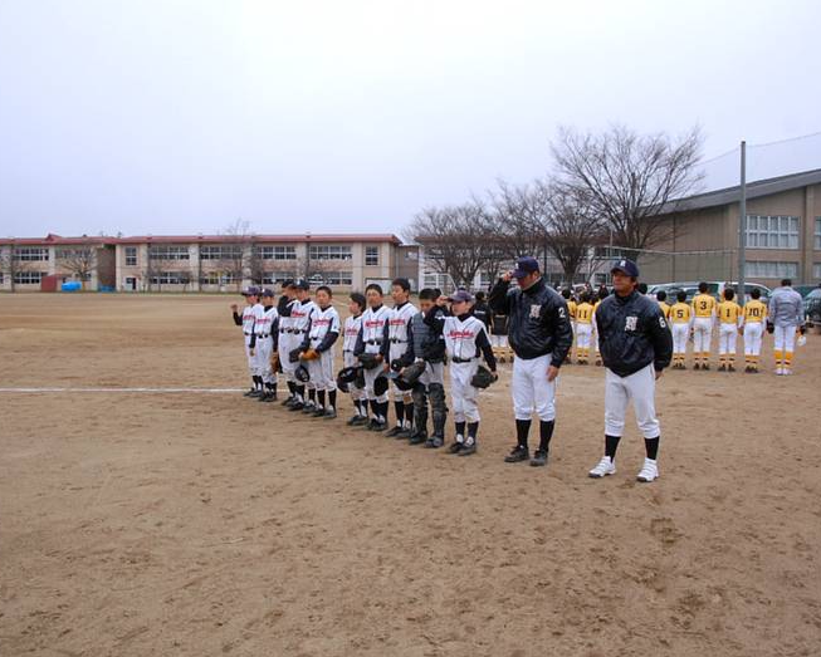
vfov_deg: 47.1
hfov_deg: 57.2
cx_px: 404
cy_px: 329
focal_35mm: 31
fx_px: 754
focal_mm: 18
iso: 800
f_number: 5
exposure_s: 1/1250
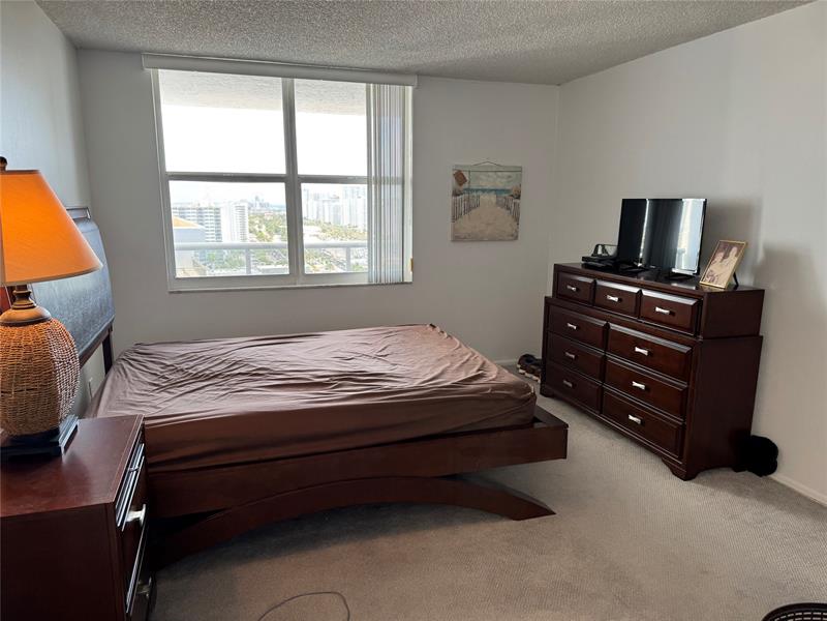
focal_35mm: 24
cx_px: 414
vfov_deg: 56.8
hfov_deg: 71.6
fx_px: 573
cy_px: 310
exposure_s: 1/120
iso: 100
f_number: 1.78
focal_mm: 6.76
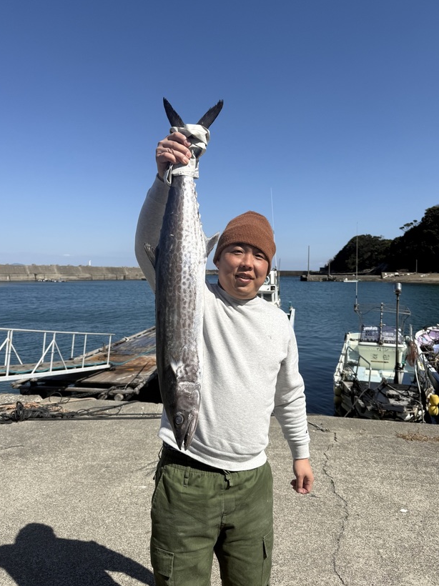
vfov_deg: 69.4
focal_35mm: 25
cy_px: 291
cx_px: 219
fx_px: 423
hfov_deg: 54.8
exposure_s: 1/8130
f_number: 1.78
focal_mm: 6.76
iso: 80
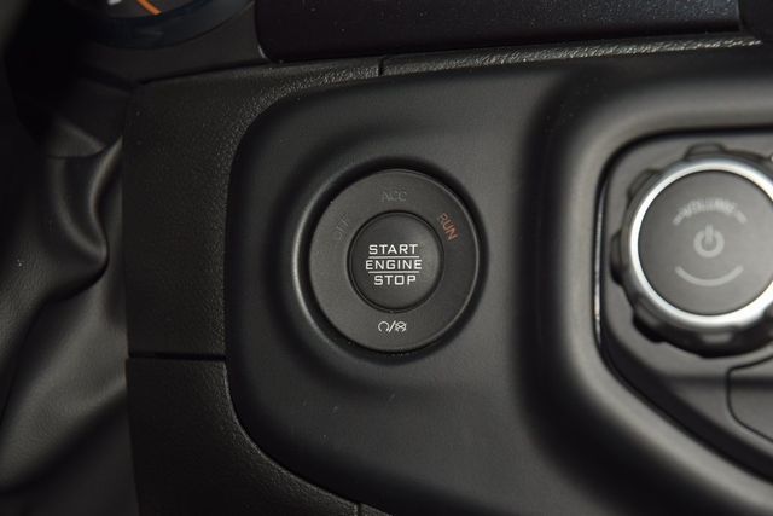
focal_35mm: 105
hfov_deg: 19.5
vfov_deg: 13.0
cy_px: 258
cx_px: 386
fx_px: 2255
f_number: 8
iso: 100
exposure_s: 1/125
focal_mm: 70
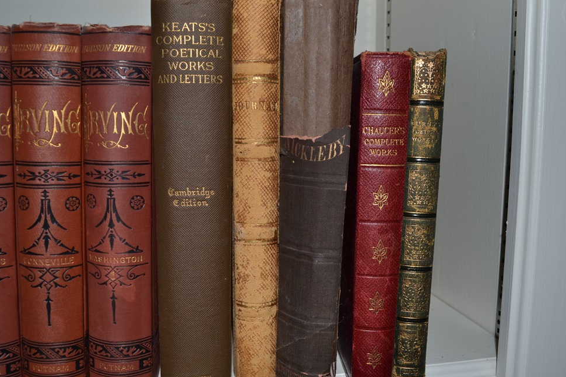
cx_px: 278
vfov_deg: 38.9
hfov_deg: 55.8
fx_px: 534
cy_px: 194
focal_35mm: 34
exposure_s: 1/60
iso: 100
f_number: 8
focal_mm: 22
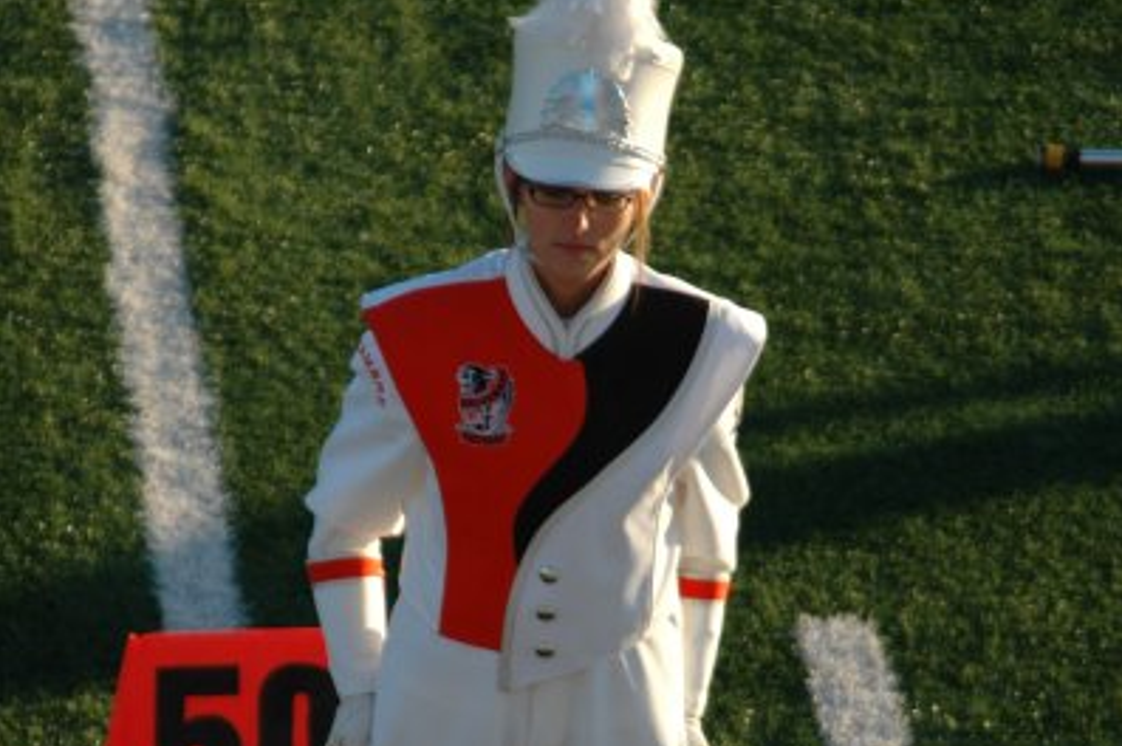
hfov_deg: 2.3
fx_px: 28244
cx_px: 561
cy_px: 503
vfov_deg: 1.5
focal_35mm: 907
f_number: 5.6
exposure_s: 1/320
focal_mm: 400
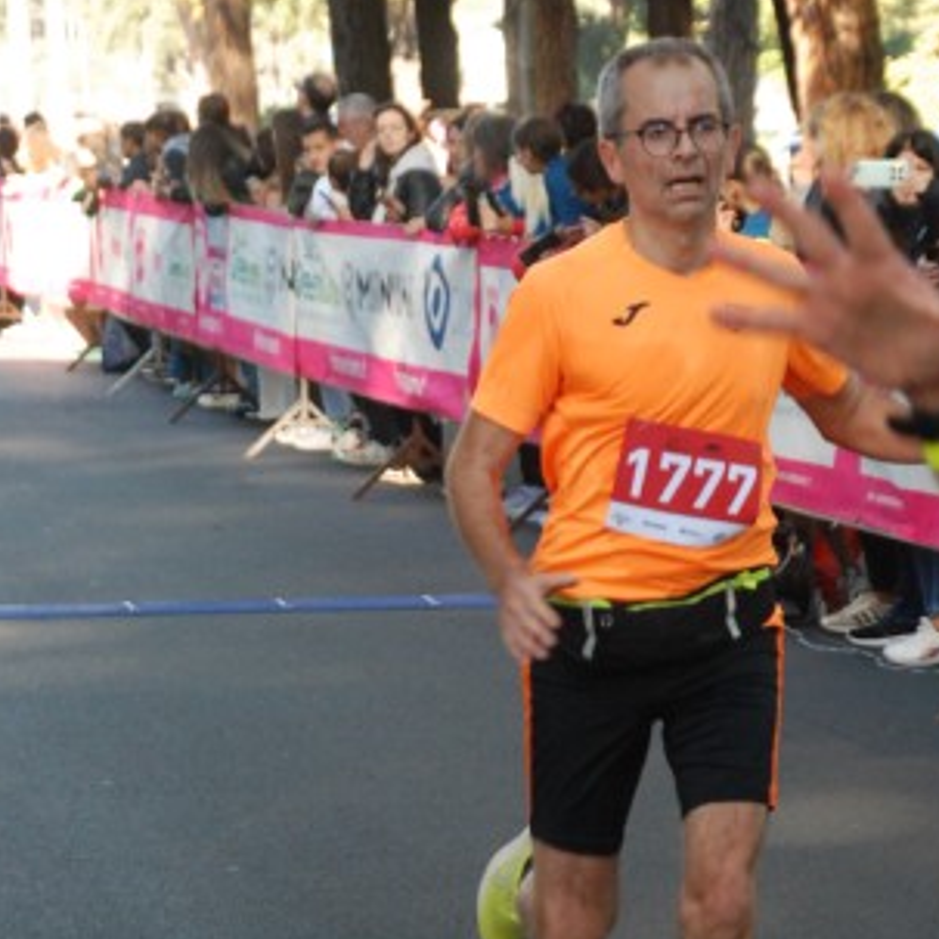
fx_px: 5432
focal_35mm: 177
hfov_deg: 9.9
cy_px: 564
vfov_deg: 9.9
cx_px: 615
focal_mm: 70
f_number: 5.6
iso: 1000
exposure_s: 1/250
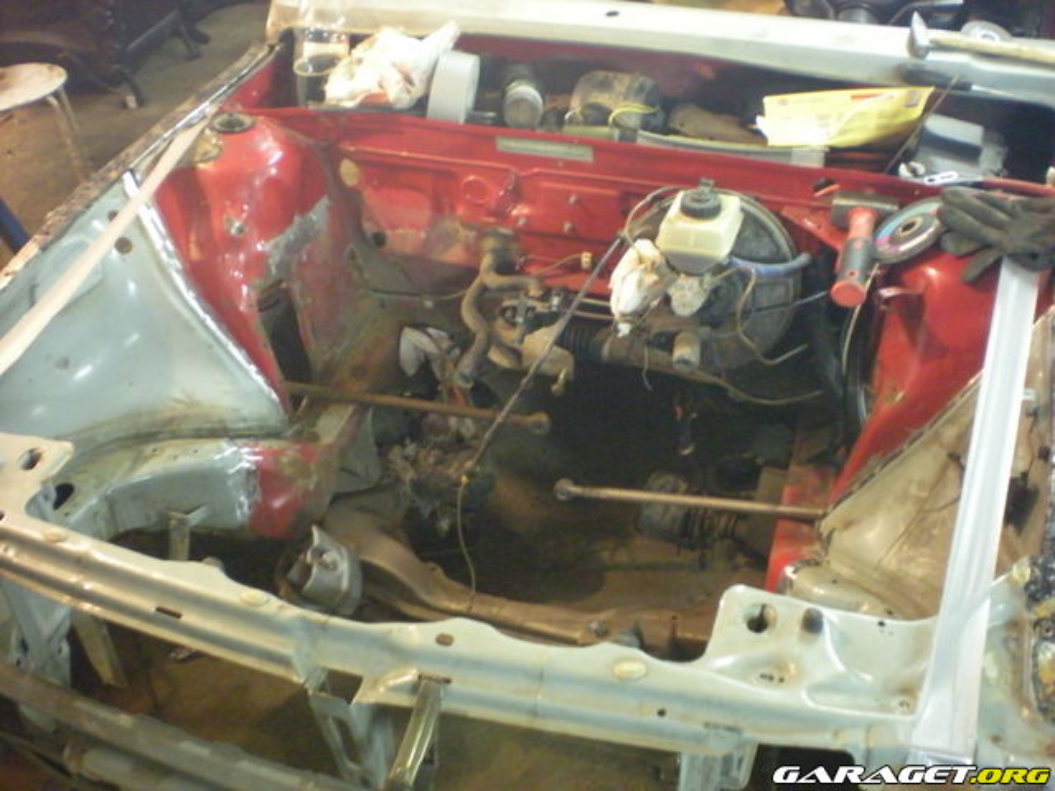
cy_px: 396
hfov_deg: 49.0
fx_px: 1158
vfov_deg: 37.7
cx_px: 528
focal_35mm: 38
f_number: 3.1
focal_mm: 6.3
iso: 800
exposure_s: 1/5
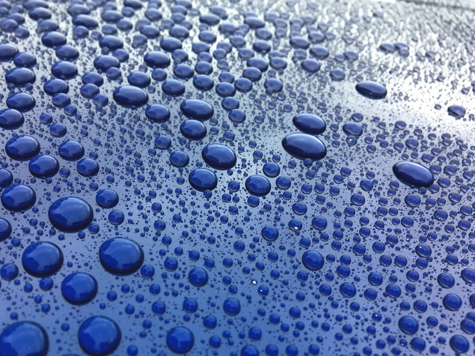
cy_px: 182
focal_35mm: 33
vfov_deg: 43.0
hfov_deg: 55.2
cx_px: 216
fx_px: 453
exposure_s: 1/100
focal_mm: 4.15
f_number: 2.2
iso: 25
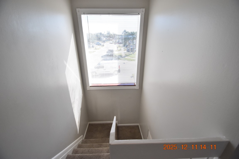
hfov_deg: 100.4
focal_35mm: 15
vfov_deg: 77.3
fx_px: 100
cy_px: 80
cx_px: 120
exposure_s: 1/2000
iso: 800
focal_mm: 10
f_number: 3.5
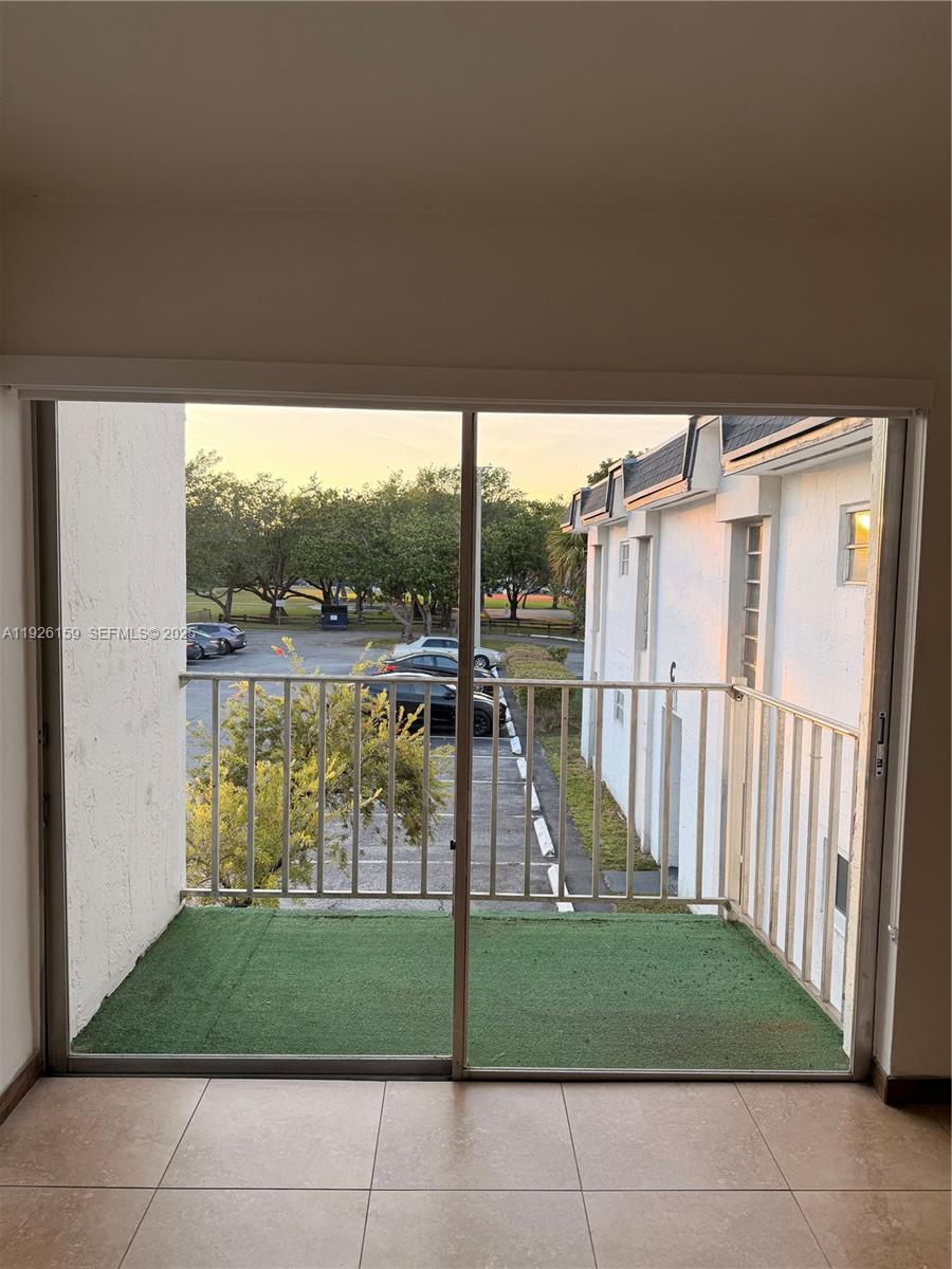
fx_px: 880
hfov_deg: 56.8
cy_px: 634
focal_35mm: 24
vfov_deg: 71.6
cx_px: 476
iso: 100
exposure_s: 1/367
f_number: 1.78
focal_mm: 6.76
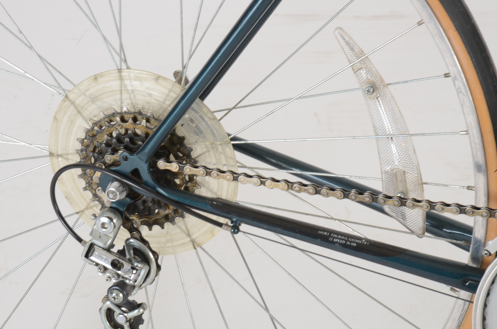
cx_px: 257
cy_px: 167
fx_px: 2322
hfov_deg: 12.2
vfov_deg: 8.1
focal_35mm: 169
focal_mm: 105
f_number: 16
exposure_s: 1/80
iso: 160
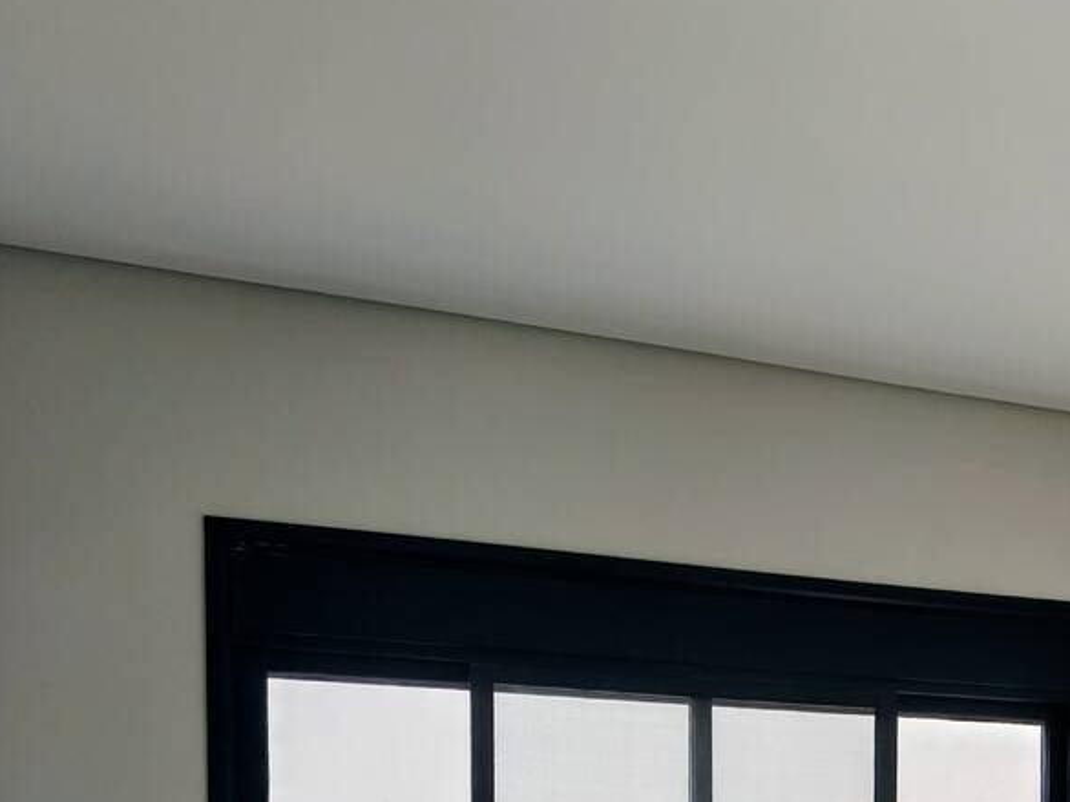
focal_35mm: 59
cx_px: 1253
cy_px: 963
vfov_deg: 22.8
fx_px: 1823
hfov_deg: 28.8
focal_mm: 5.56
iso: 265
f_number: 1.8
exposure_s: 1/100
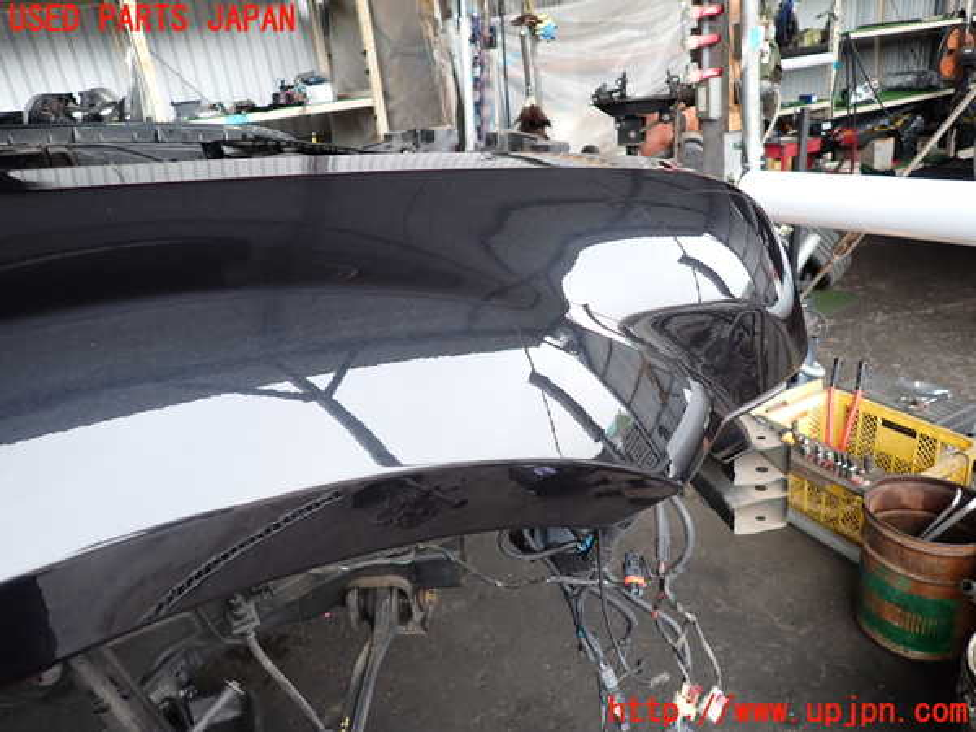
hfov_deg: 69.4
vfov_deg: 54.9
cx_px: 488
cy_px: 366
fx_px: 705
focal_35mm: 25
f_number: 2
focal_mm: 4.5
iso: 160
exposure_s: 1/125
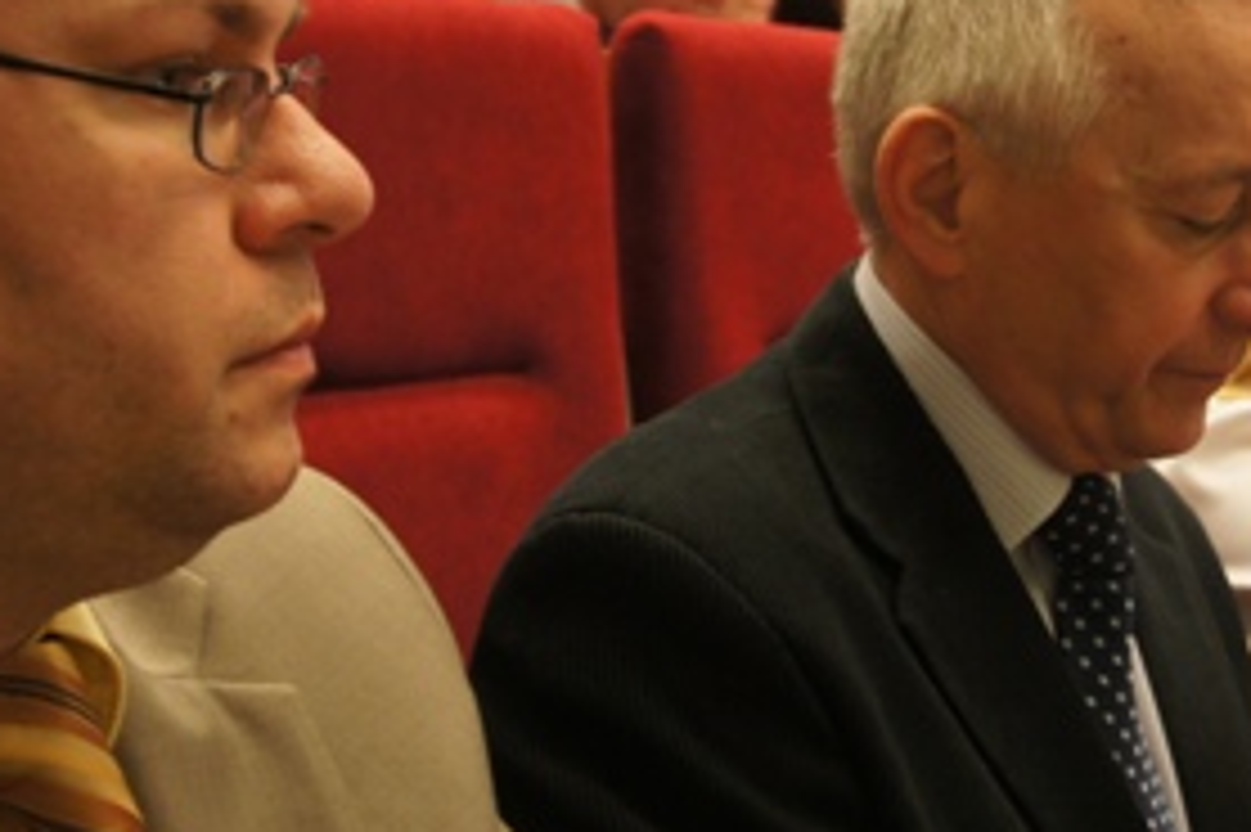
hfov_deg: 24.1
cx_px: 986
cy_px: 324
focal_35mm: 83
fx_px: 2882
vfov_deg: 16.4
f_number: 4
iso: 400
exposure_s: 1/40
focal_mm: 24
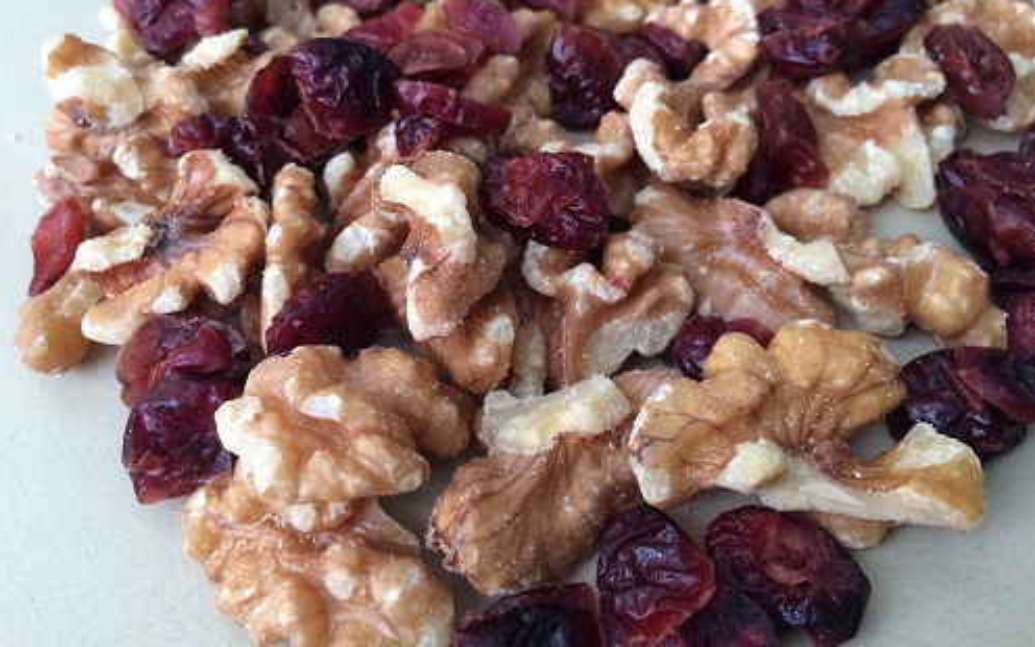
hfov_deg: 61.2
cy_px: 270
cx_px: 520
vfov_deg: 40.5
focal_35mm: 31
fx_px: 874
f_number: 2.2
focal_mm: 4.15
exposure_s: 1/30
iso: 40
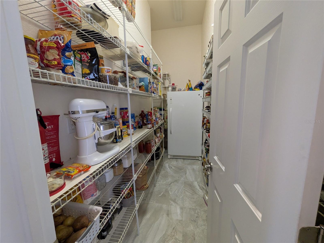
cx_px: 162
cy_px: 122
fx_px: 131
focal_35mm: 14
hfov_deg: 102.1
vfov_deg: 85.7
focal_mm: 1.83
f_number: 2.2
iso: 554
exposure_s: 1/120
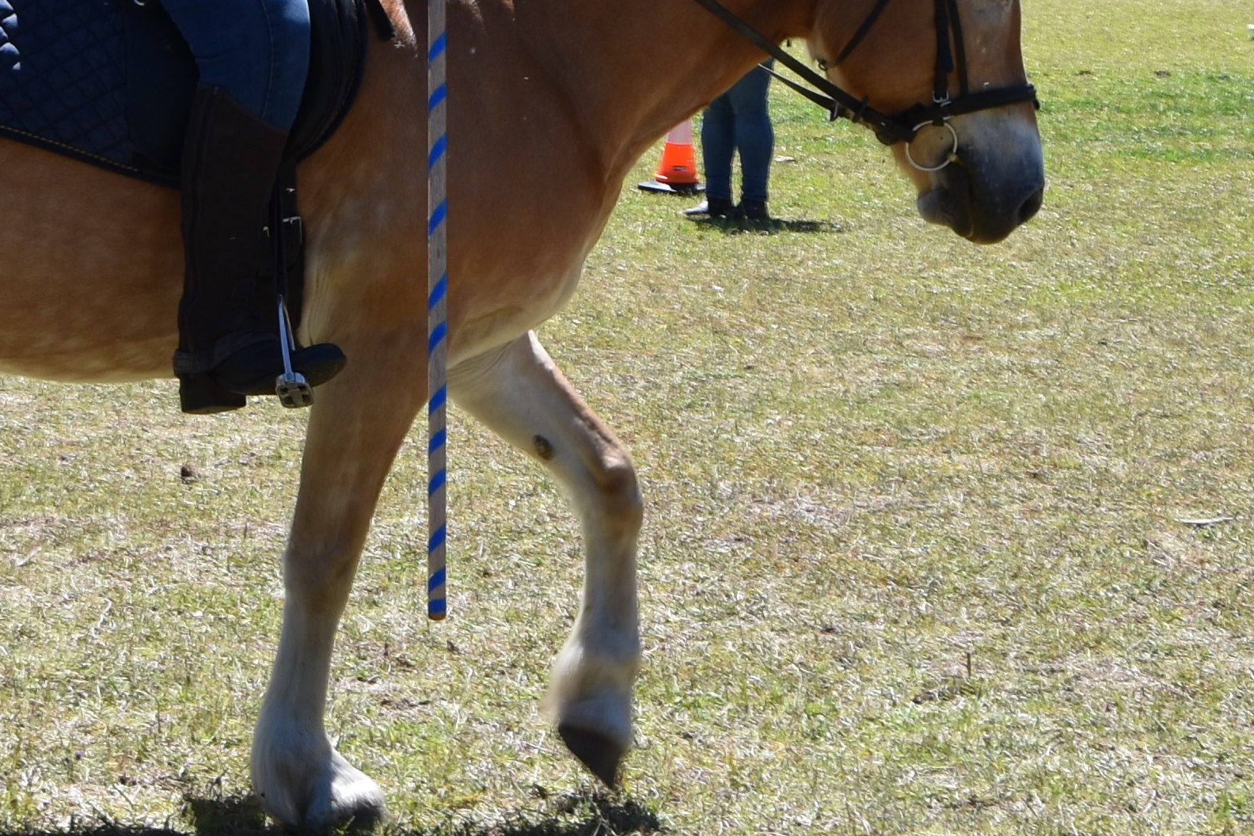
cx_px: 573
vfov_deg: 10.9
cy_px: 17
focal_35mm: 125
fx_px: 4354
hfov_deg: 16.4
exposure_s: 1/200
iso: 100
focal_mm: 22
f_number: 7.1
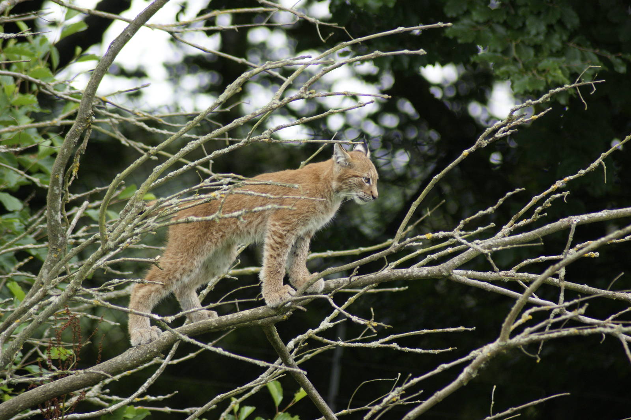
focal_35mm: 450
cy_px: 210
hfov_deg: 4.6
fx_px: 7883
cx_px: 316
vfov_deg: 3.1
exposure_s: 1/160
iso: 400
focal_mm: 300
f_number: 5.6
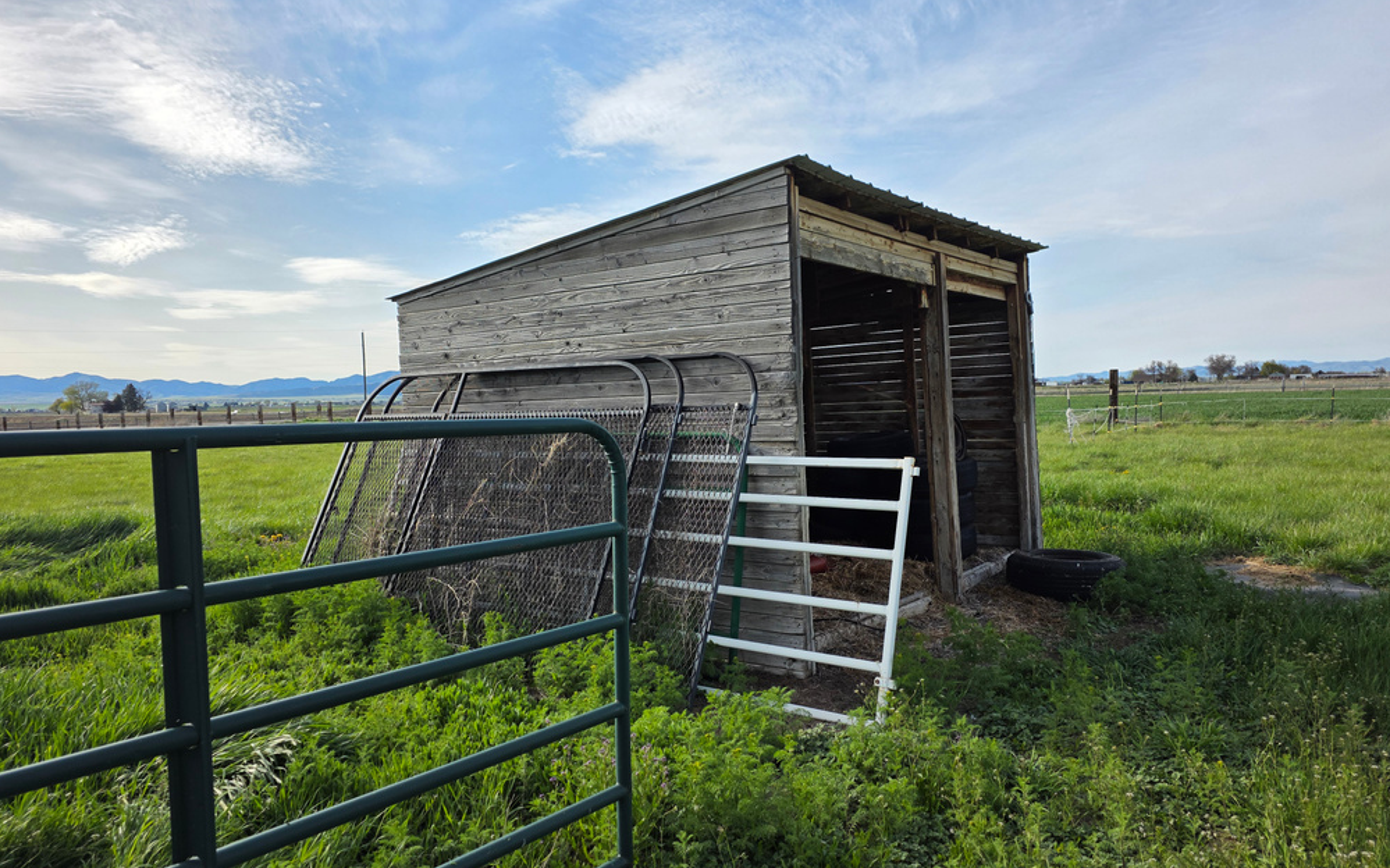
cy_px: 455
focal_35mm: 25
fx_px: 947
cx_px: 685
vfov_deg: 49.2
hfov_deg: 72.6
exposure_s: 1/5017
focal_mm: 6.3
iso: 80
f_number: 1.7
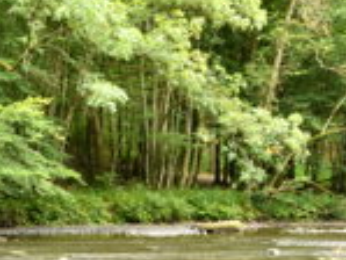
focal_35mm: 62
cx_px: -58
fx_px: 620
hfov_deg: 27.7
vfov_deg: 23.4
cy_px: 203
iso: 100
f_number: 22
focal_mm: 16
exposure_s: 1
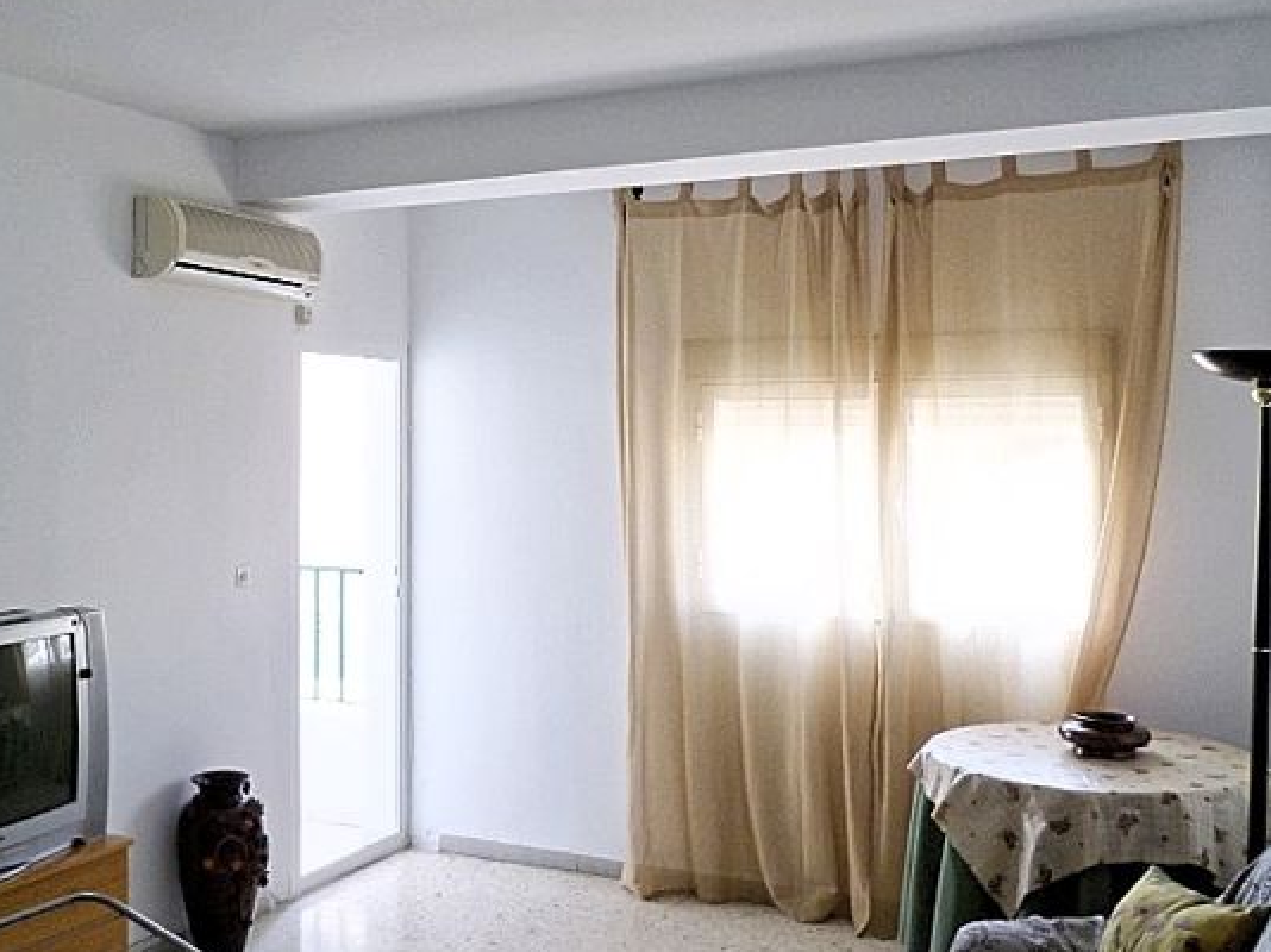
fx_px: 1358
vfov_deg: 38.4
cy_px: 369
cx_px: 513
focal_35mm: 37
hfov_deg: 49.9
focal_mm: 5
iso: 80
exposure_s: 1/30
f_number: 2.8
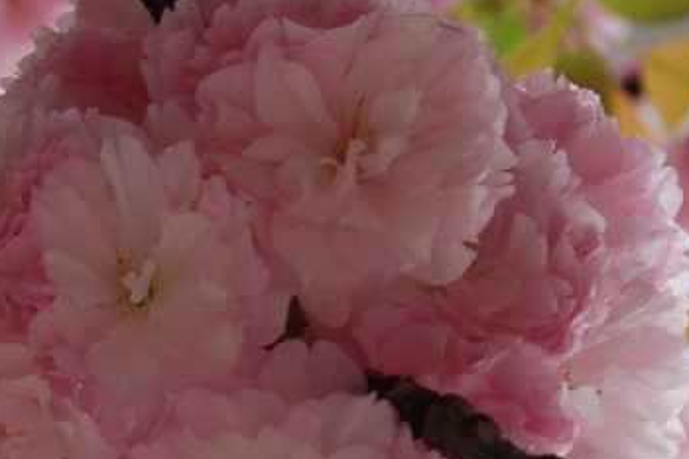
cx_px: 274
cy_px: 320
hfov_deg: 8.5
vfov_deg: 5.7
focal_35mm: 241
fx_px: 4619
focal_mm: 55
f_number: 8
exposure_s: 1/60
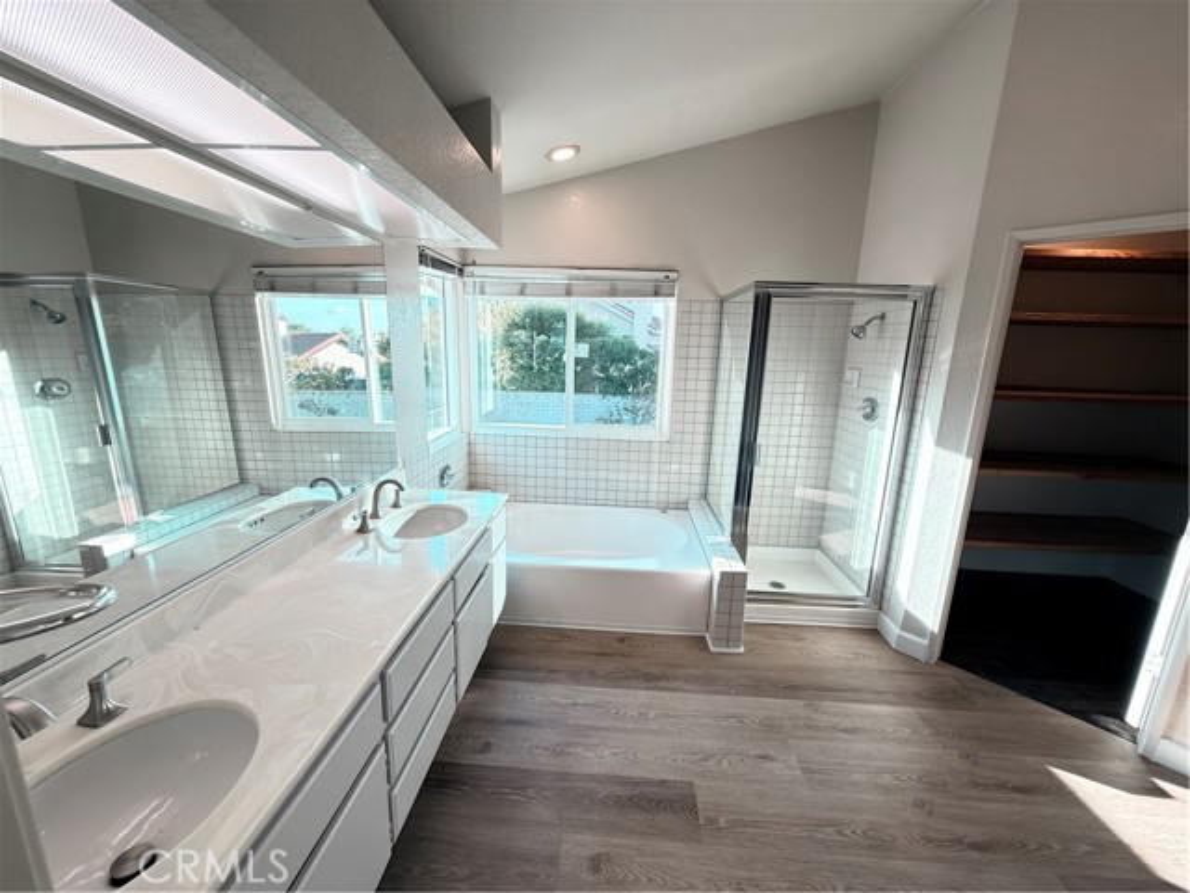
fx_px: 481
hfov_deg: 102.1
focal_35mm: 14
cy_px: 446
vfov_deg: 85.7
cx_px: 595
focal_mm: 2.22
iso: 100
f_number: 2.2
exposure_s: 1/120
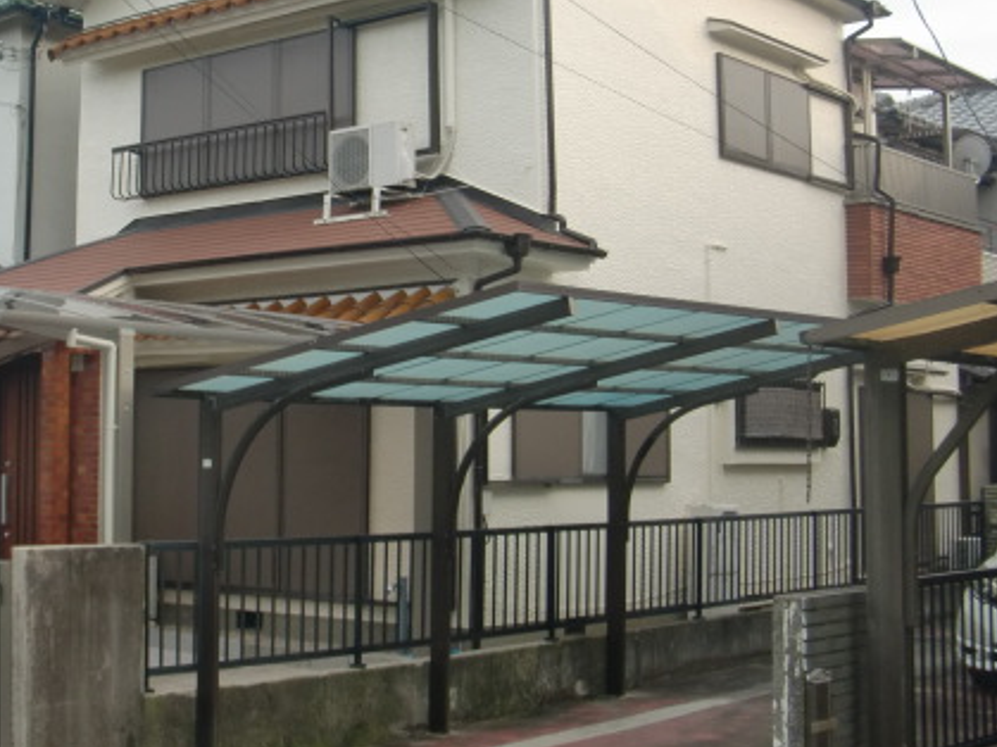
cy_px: 285
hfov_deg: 32.6
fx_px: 1670
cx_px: 255
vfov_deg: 25.2
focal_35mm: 58
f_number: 3.9
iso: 64
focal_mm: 6.66
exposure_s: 1/100
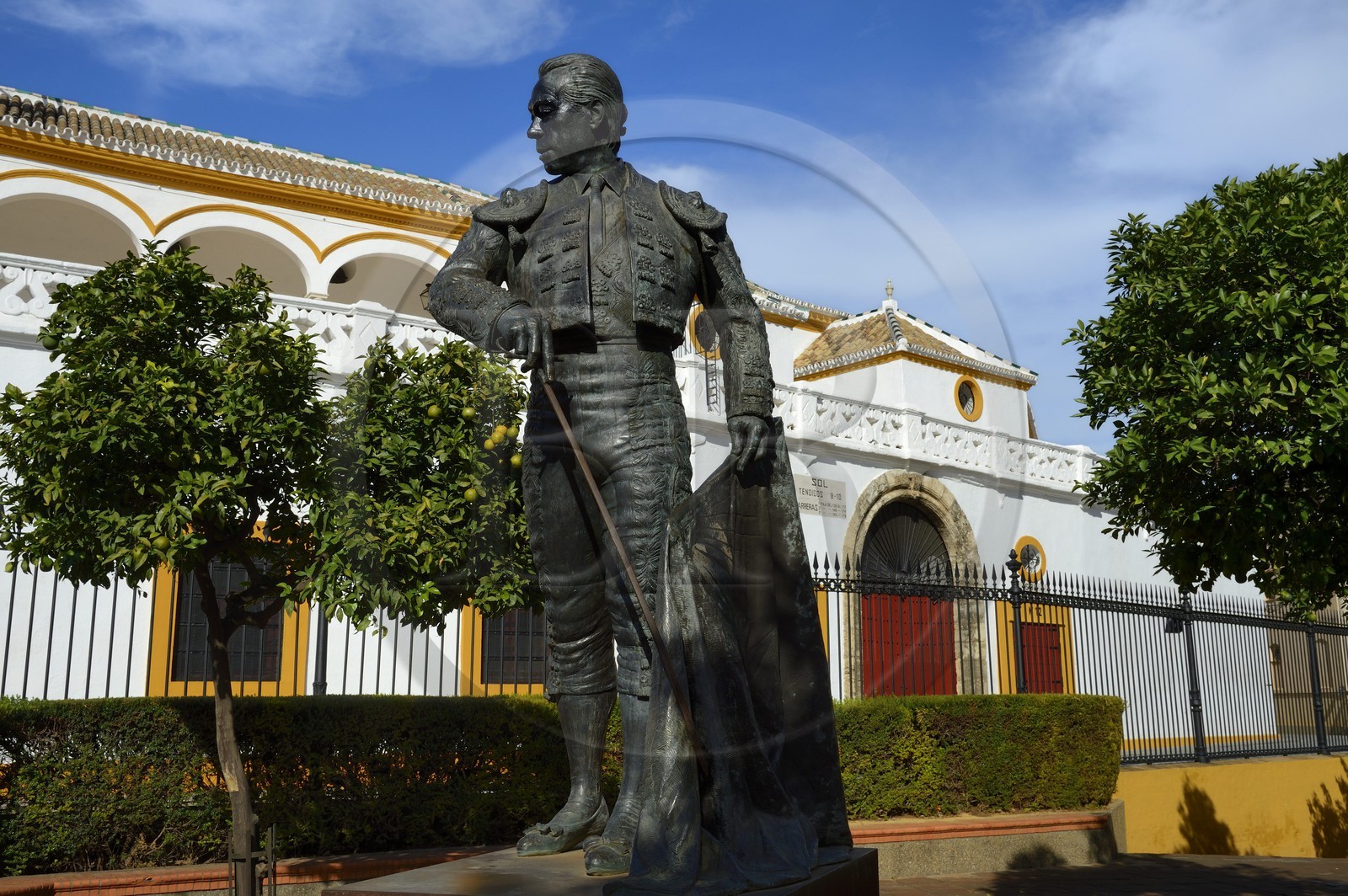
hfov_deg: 54.5
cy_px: 448
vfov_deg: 37.8
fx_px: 1309
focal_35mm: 35
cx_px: 674
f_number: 14
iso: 200
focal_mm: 35
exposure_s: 1/250
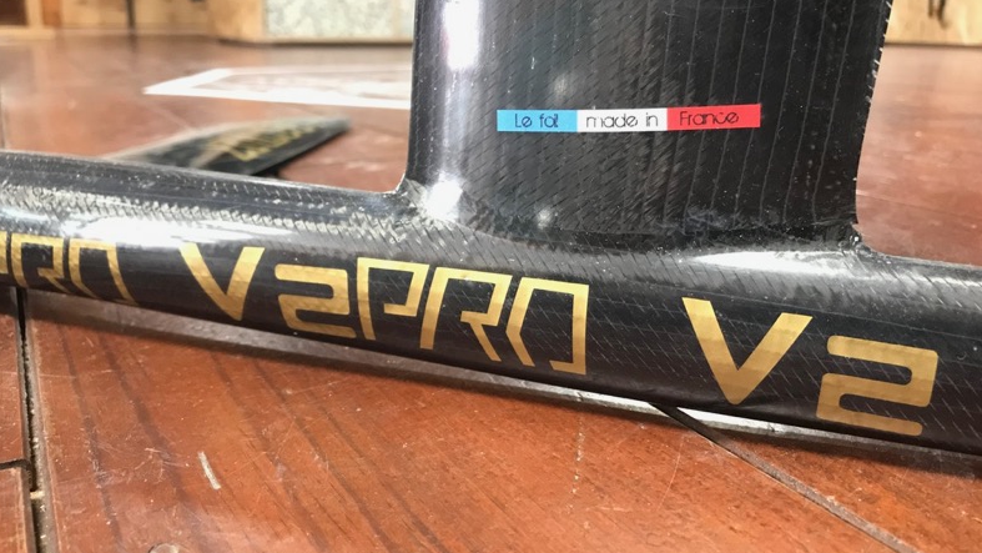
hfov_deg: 62.6
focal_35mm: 31
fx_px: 807
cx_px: 485
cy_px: 227
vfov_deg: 37.7
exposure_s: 1/8
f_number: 1.8
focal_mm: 3.99
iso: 100
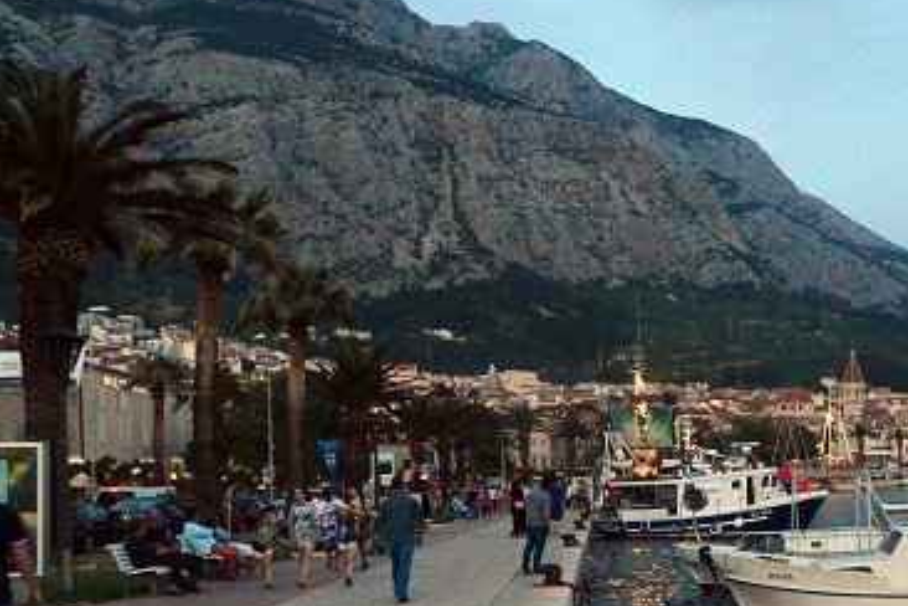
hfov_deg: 36.1
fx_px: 1236
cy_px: 426
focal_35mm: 49
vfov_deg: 27.3
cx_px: 919
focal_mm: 12
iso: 3200
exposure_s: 1/100
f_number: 6.3
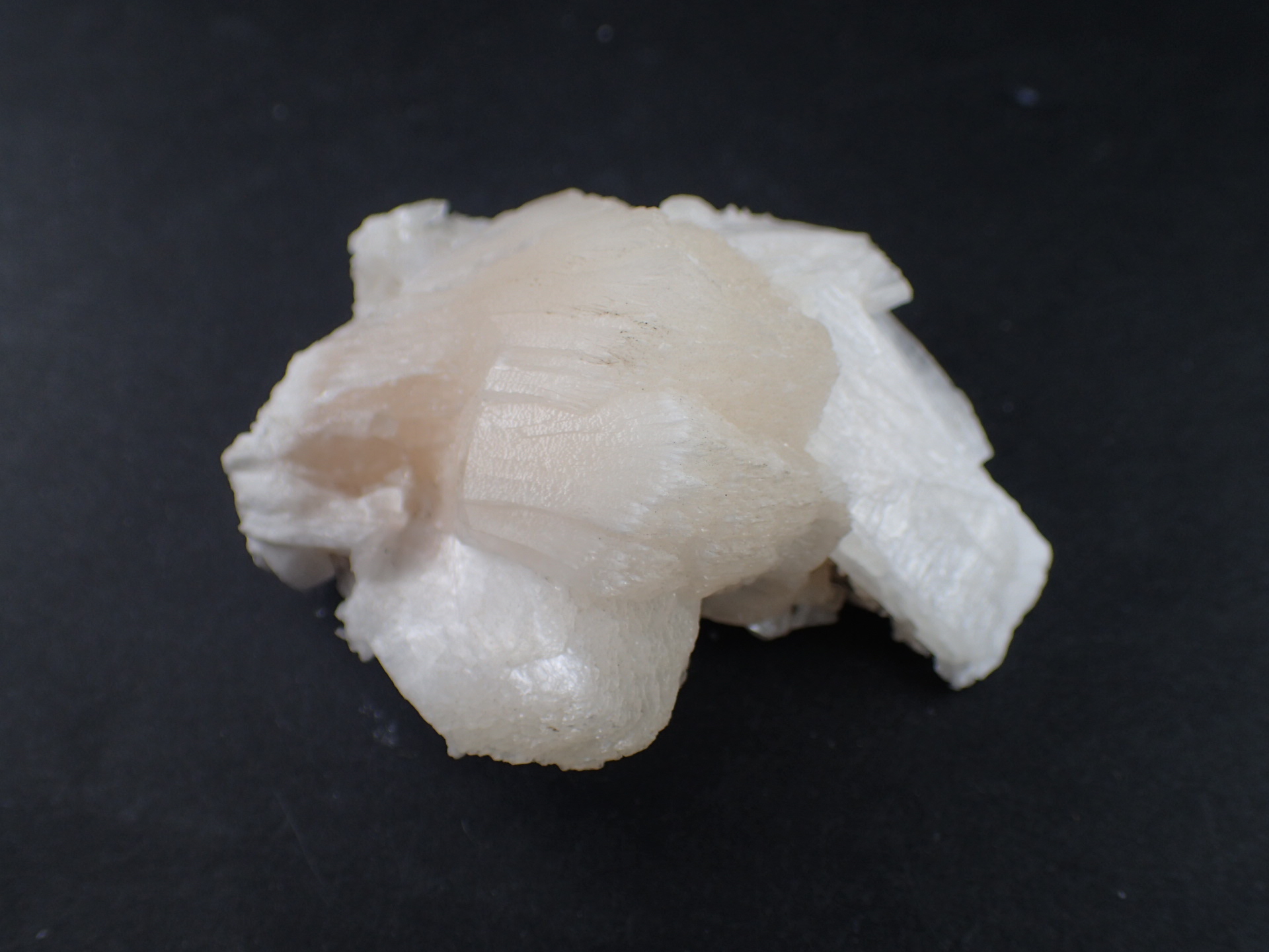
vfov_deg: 37.7
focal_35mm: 38
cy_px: 476
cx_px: 634
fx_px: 1393
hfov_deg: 49.0
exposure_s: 1/400
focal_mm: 6.86
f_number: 2.7
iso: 100
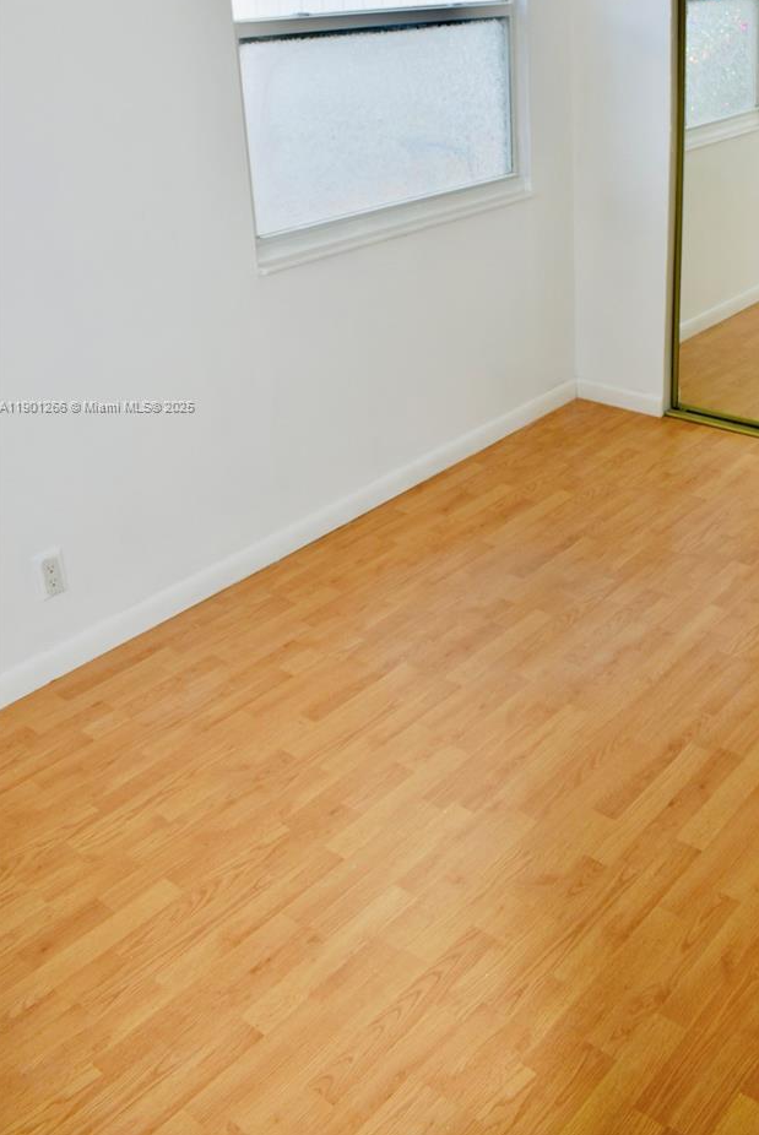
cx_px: 487
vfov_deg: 53.6
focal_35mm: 35
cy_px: 407
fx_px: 1105
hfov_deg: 37.6
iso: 160
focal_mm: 18
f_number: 5.6
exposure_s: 1/125
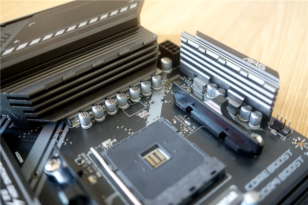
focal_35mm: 33
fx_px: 282
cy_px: 102
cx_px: 154
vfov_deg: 40.0
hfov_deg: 57.2
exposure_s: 1/20
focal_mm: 33
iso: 400
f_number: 4
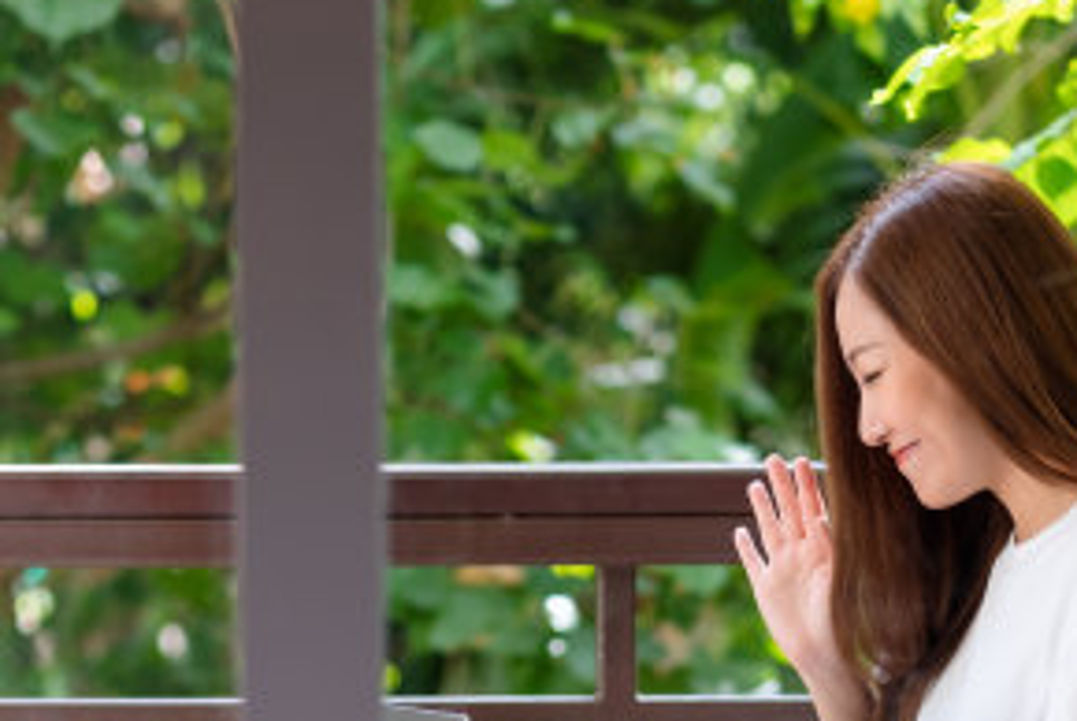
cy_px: 613
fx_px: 5300
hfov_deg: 11.6
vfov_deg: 7.8
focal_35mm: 177
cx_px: 483
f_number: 2
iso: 200
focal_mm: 56
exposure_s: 1/320
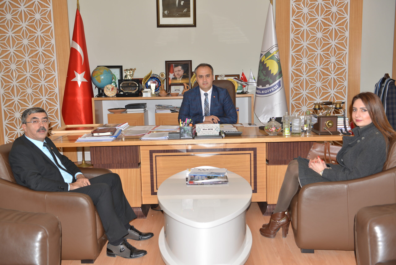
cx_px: 198
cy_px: 132
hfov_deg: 50.7
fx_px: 418
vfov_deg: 35.1
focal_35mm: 38
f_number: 3.5
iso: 200
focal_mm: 38
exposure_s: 1/60
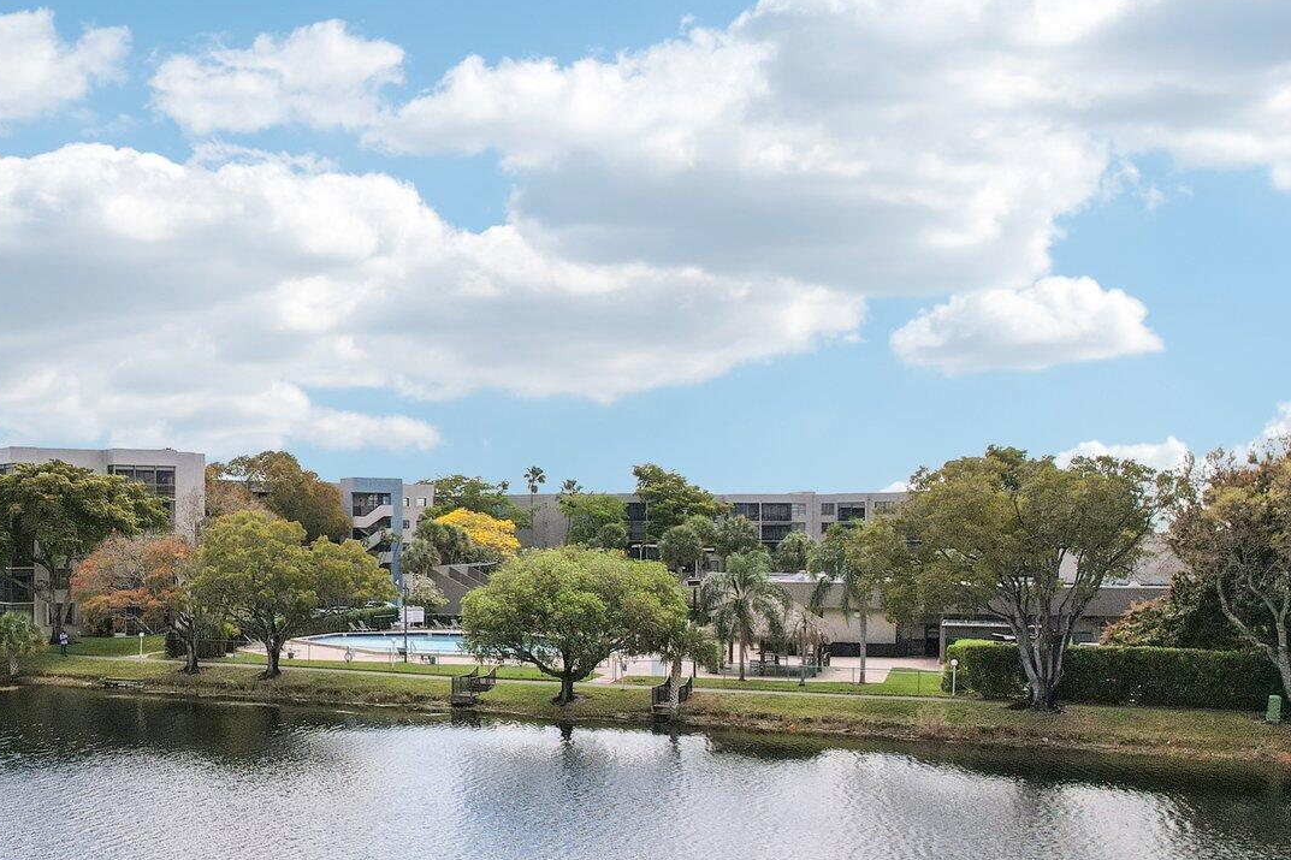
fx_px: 1506
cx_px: 194
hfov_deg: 43.4
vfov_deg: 31.7
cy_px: 547
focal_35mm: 42
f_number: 2.8
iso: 120
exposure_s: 1/4000
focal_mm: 8.4
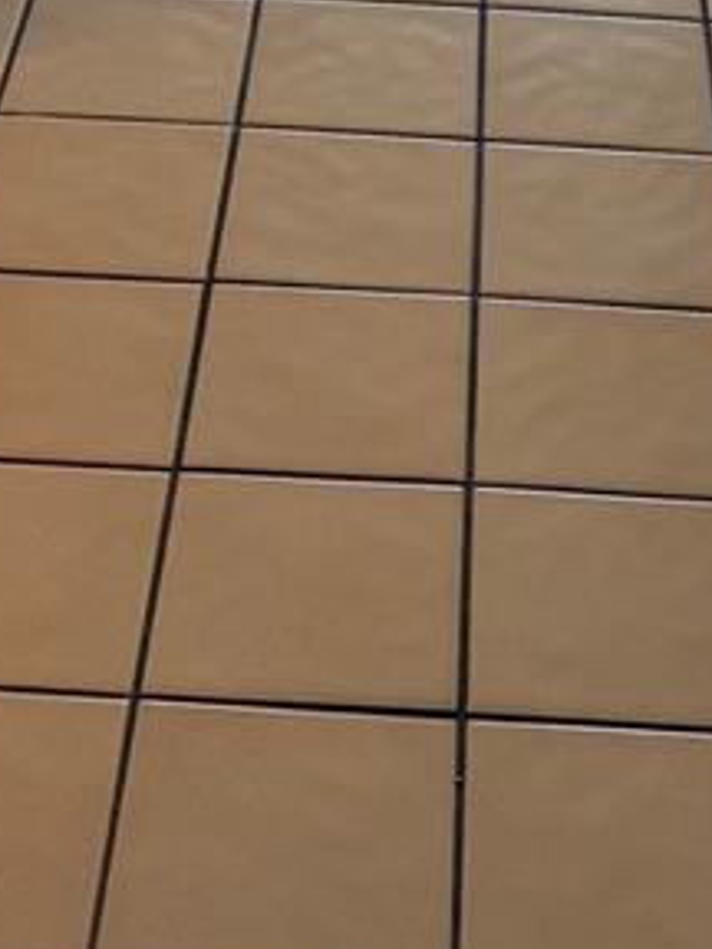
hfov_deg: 14.8
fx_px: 2742
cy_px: -877
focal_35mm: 100
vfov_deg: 15.9
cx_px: 485
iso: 100
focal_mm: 6.76
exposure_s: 1/237
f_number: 1.78
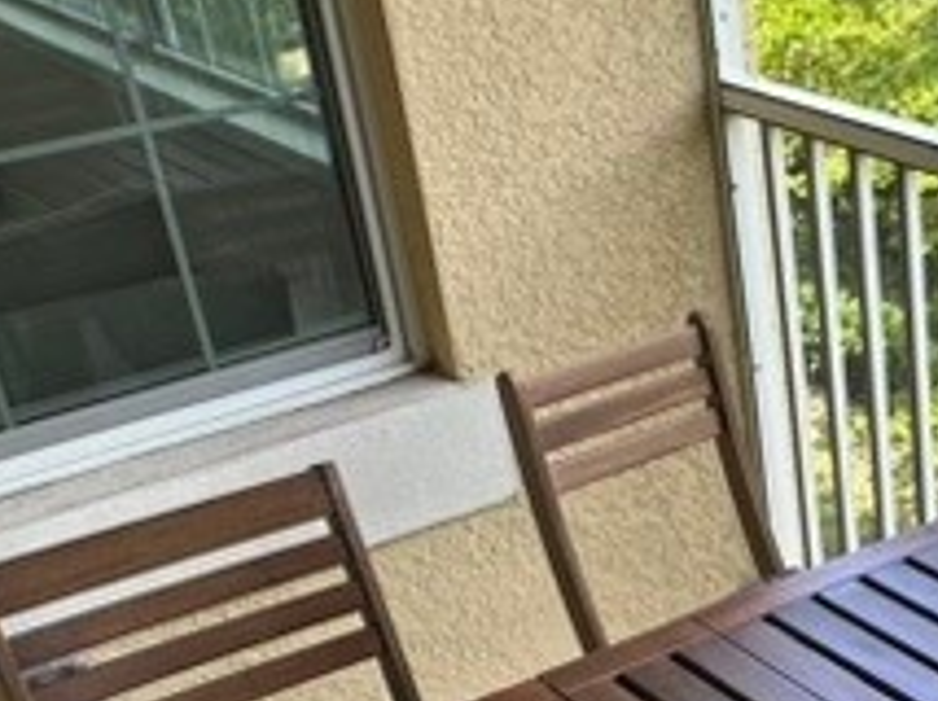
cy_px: 719
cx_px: 1026
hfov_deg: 26.7
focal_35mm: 67
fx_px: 1813
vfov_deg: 21.1
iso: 40
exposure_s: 1/107
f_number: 2.2
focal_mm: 2.22
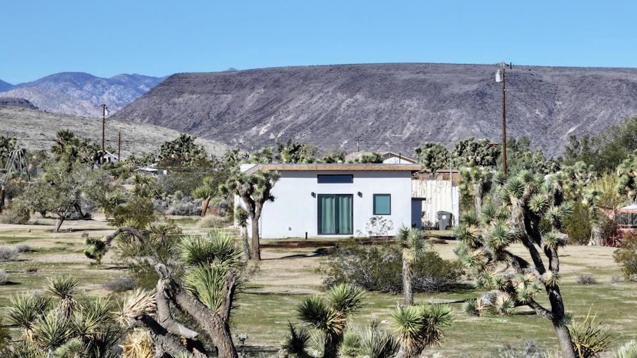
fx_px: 3073
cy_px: 228
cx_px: 318
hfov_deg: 11.8
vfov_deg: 6.7
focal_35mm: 182
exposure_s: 1/800
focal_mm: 30.71
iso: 100
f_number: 3.4
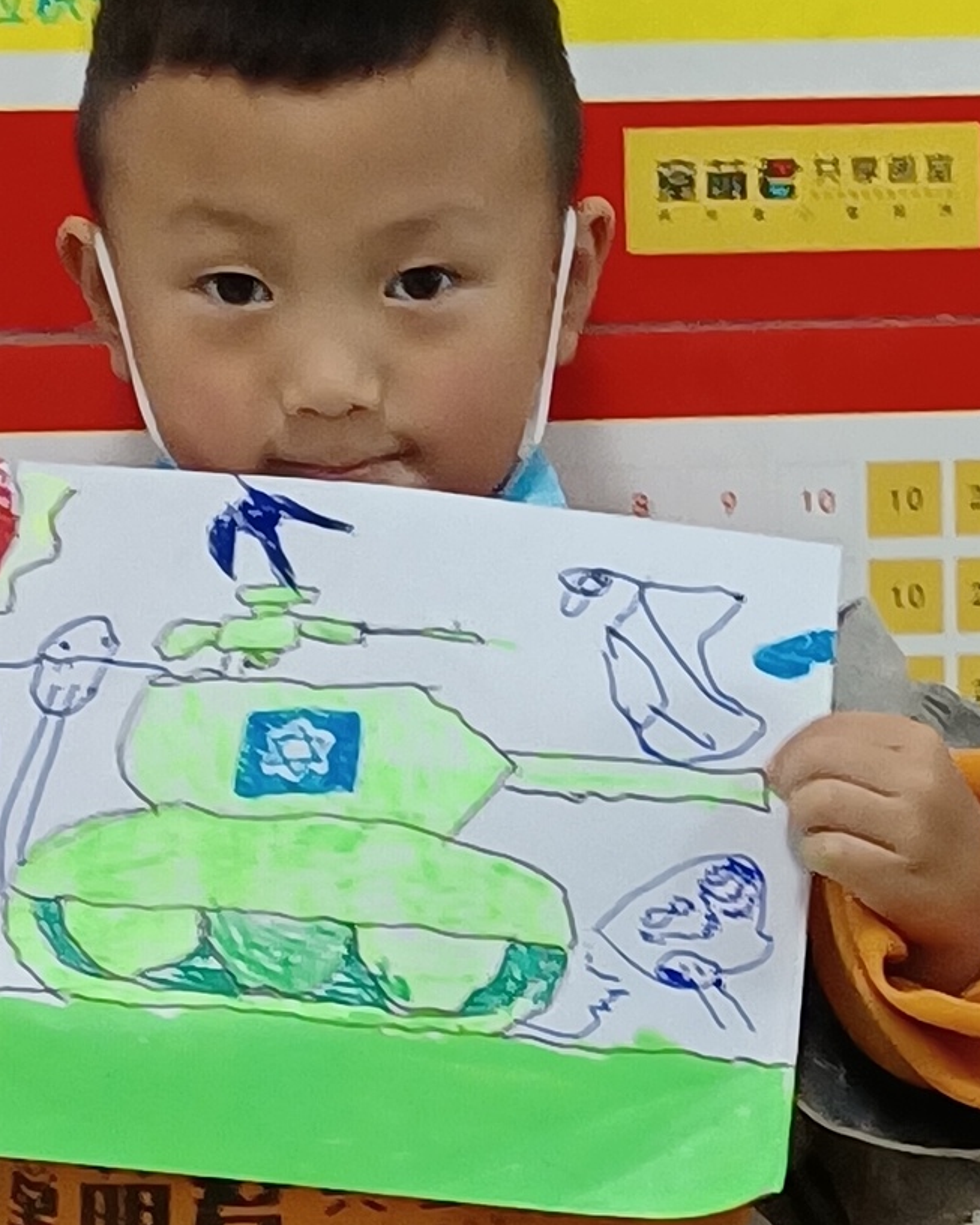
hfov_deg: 10.2
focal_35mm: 151
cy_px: 721
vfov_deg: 12.8
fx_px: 5474
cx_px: 732
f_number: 1.8
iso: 574
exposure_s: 1/33.3
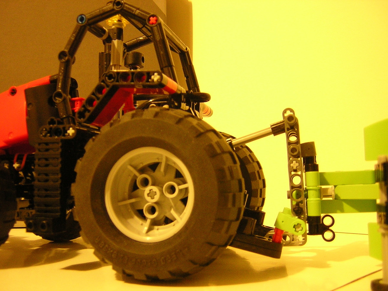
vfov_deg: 39.7
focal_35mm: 36
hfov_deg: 51.4
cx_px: 194
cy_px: 146
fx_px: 404
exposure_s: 1/2.9
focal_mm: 4.7
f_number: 2.6
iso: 400
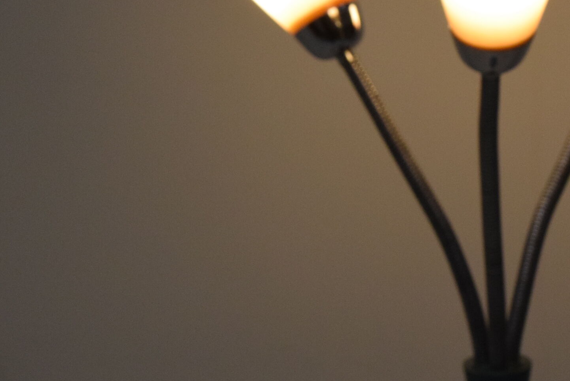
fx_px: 1679
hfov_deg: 19.0
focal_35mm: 106
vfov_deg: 12.9
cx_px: 503
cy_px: 144
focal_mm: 34
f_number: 8
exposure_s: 1/250
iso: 1600
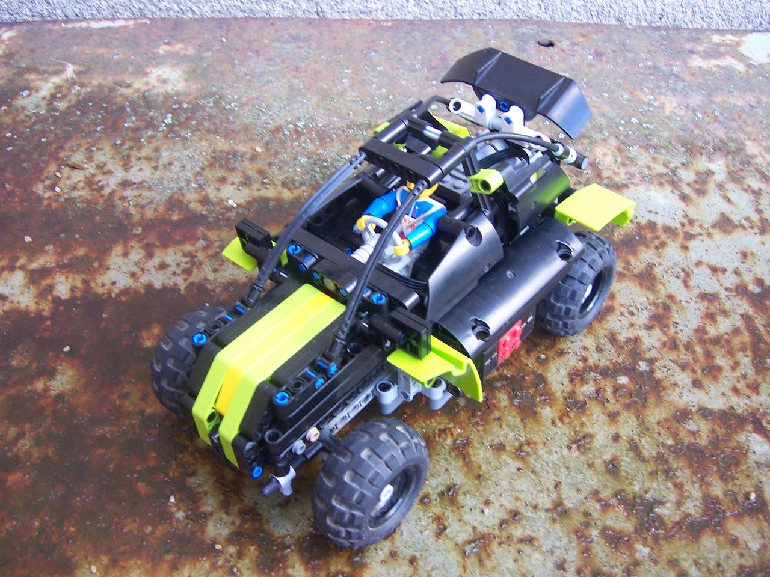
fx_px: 801
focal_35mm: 36
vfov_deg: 39.7
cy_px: 288
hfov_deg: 51.4
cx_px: 385
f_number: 3
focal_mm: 6
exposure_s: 1/30
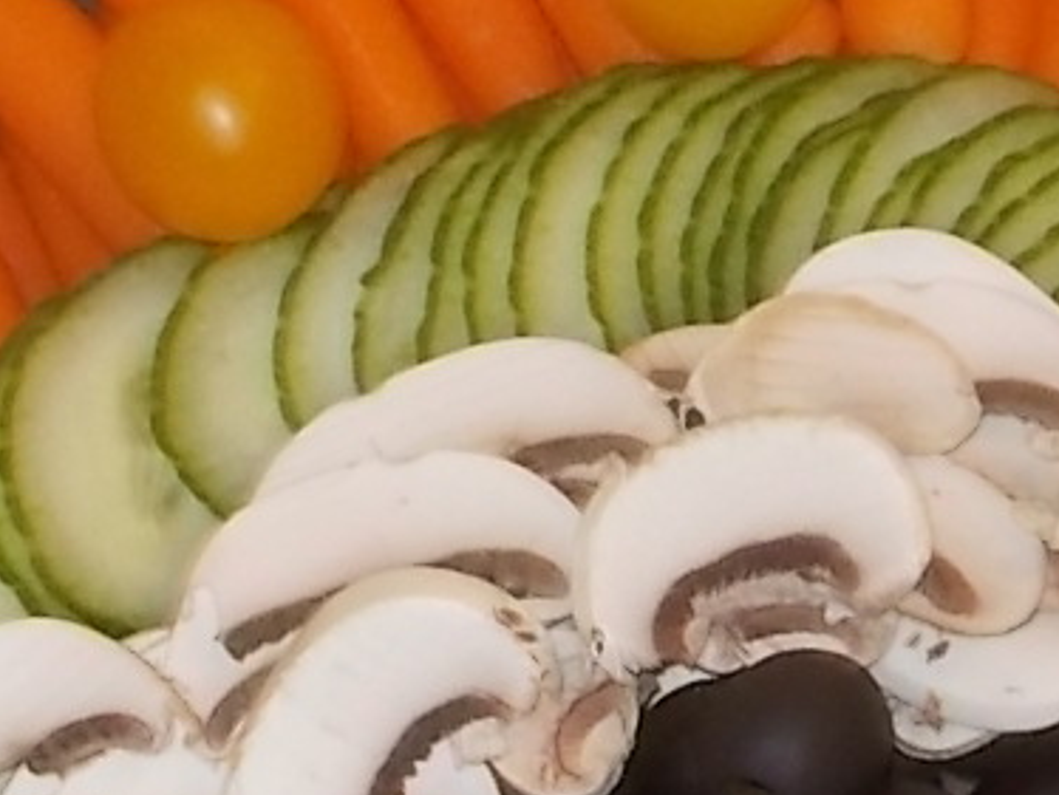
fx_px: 3796
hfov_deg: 15.9
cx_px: 677
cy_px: 427
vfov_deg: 12.0
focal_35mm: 124
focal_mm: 4.1
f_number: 3.3
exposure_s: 1/30
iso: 200
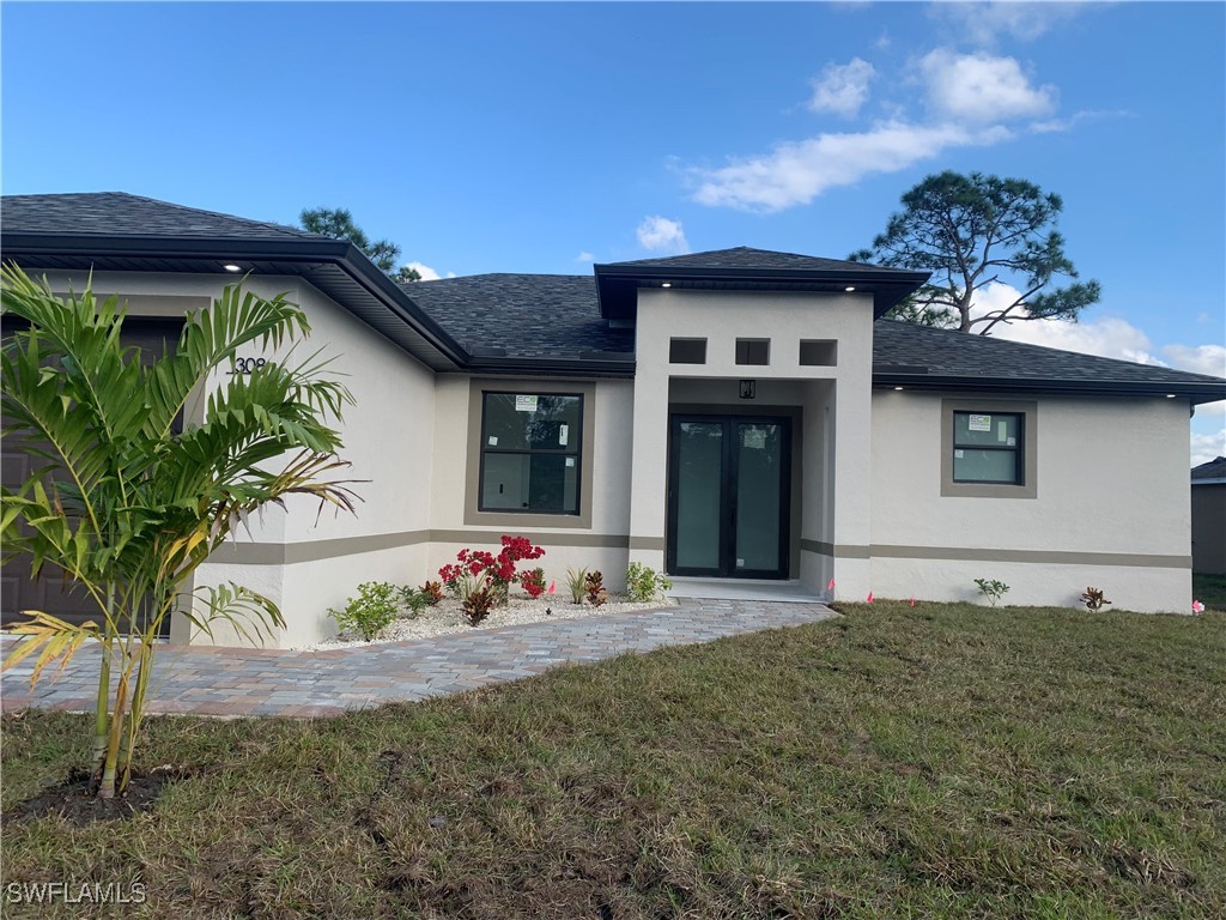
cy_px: 460
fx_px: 921
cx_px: 613
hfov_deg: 67.3
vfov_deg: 53.1
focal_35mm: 26
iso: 25
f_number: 1.8
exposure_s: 1/1111
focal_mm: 4.25
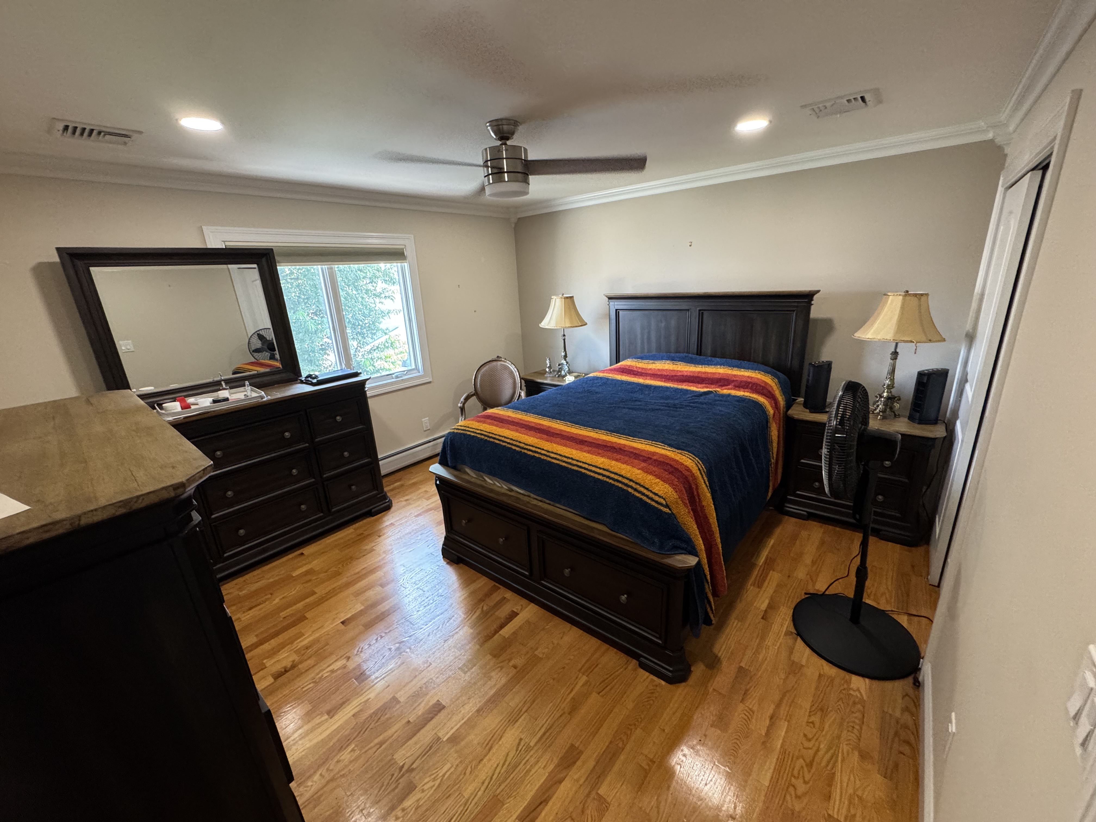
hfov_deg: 102.1
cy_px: 411
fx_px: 443
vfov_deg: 85.7
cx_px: 548
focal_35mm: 14
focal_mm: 2.22
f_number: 2.2
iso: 400
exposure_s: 1/60
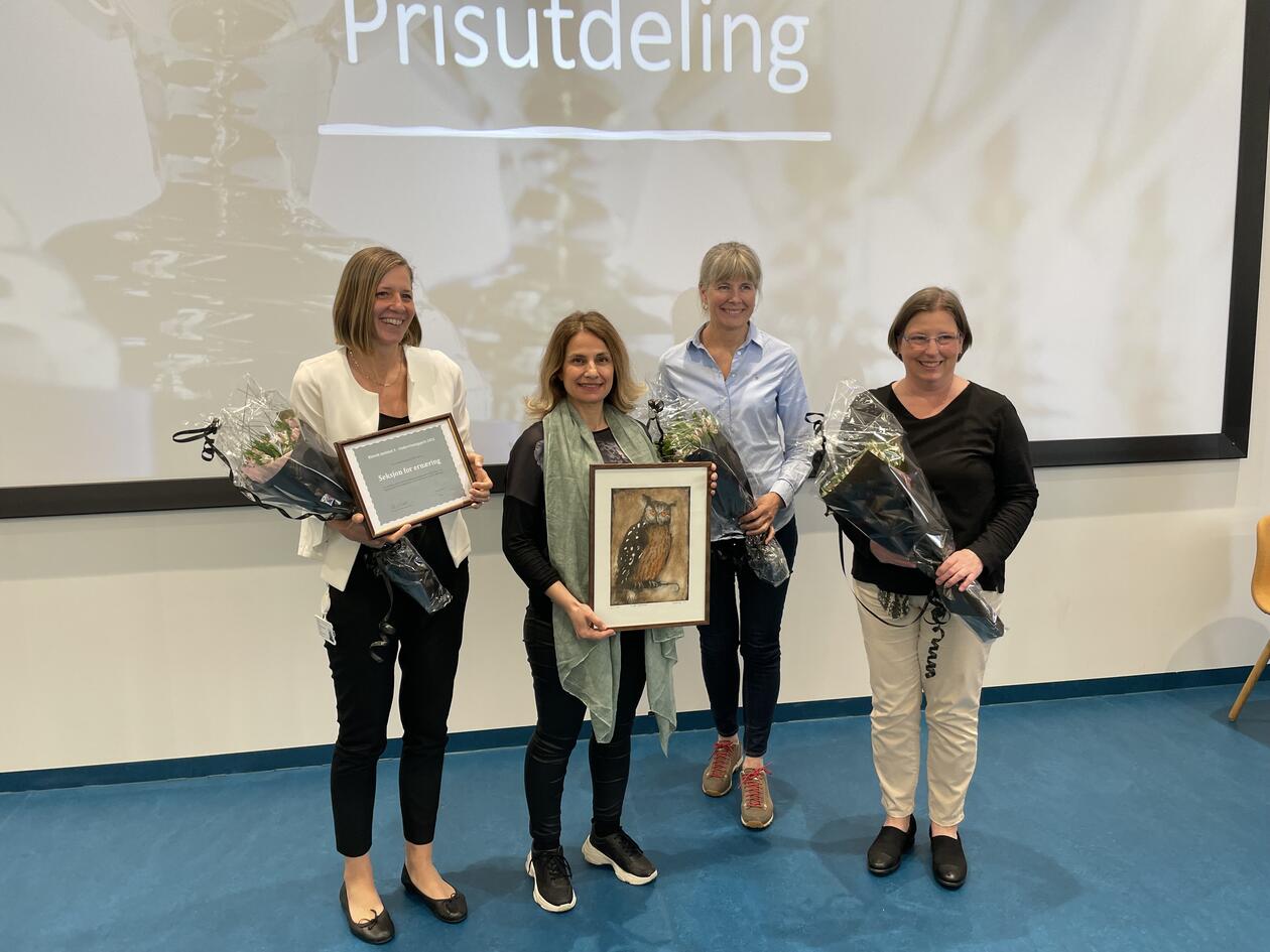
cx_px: 635
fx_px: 954
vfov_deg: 53.1
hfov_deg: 67.3
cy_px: 476
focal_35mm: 26
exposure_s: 1/81
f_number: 1.6
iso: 64
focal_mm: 4.2
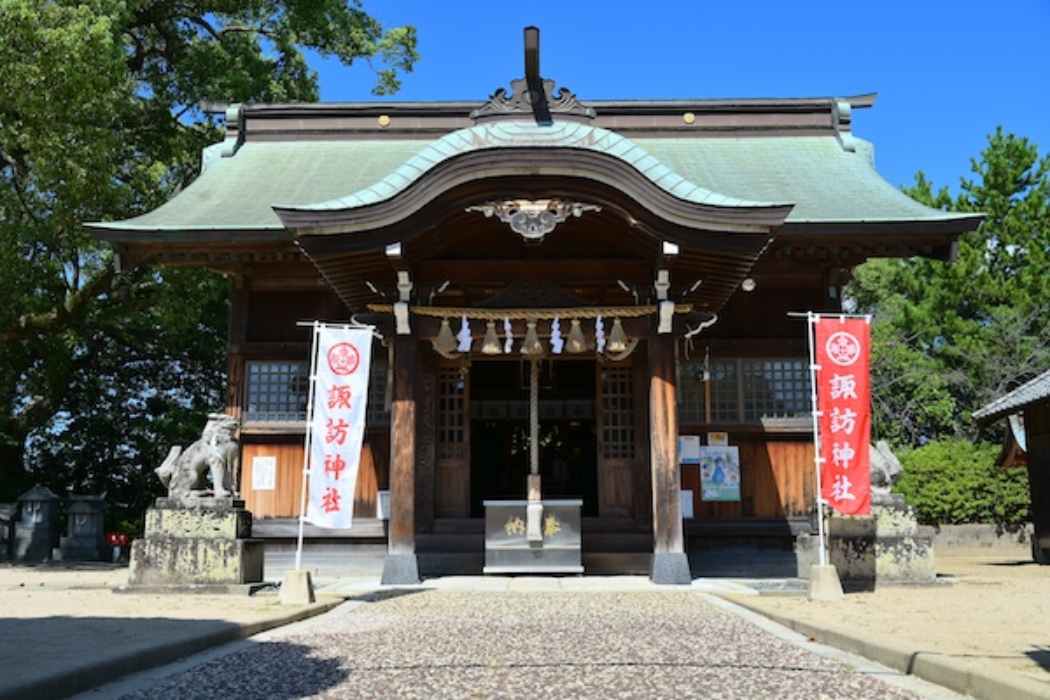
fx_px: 1021
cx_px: 525
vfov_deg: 37.9
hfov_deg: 54.4
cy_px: 350
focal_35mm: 35
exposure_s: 1/400
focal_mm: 35
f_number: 6.3
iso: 100
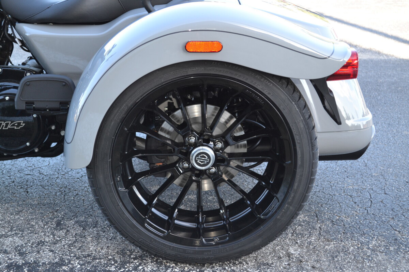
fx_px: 596
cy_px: 136
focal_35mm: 52
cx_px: 204
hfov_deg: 37.9
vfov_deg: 25.8
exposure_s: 1/125
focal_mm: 35
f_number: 5
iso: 360
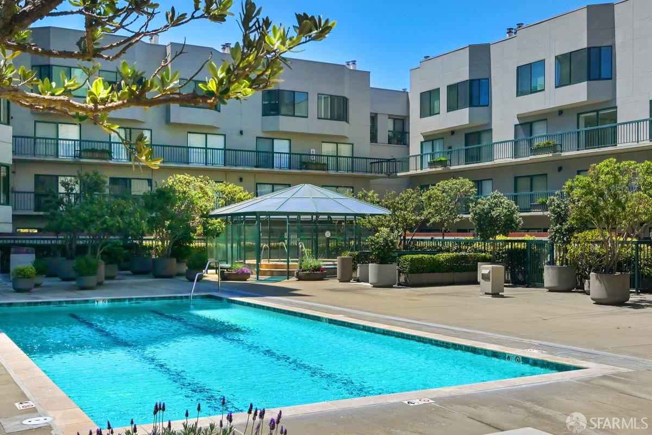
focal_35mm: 40
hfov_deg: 48.5
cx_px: 326
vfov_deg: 33.4
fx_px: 724
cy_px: 218
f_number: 10
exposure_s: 1/2500
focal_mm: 27
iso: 400
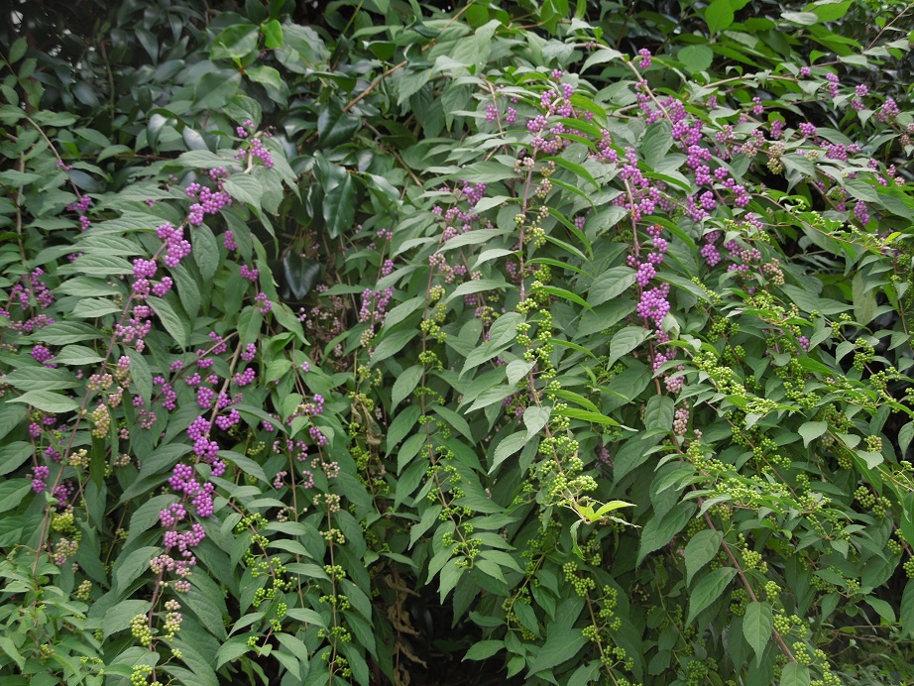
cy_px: 343
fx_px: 1426
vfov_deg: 27.0
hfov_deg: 35.5
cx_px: 457
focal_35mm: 54
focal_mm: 9.8
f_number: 4.2
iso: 100
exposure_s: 1/100
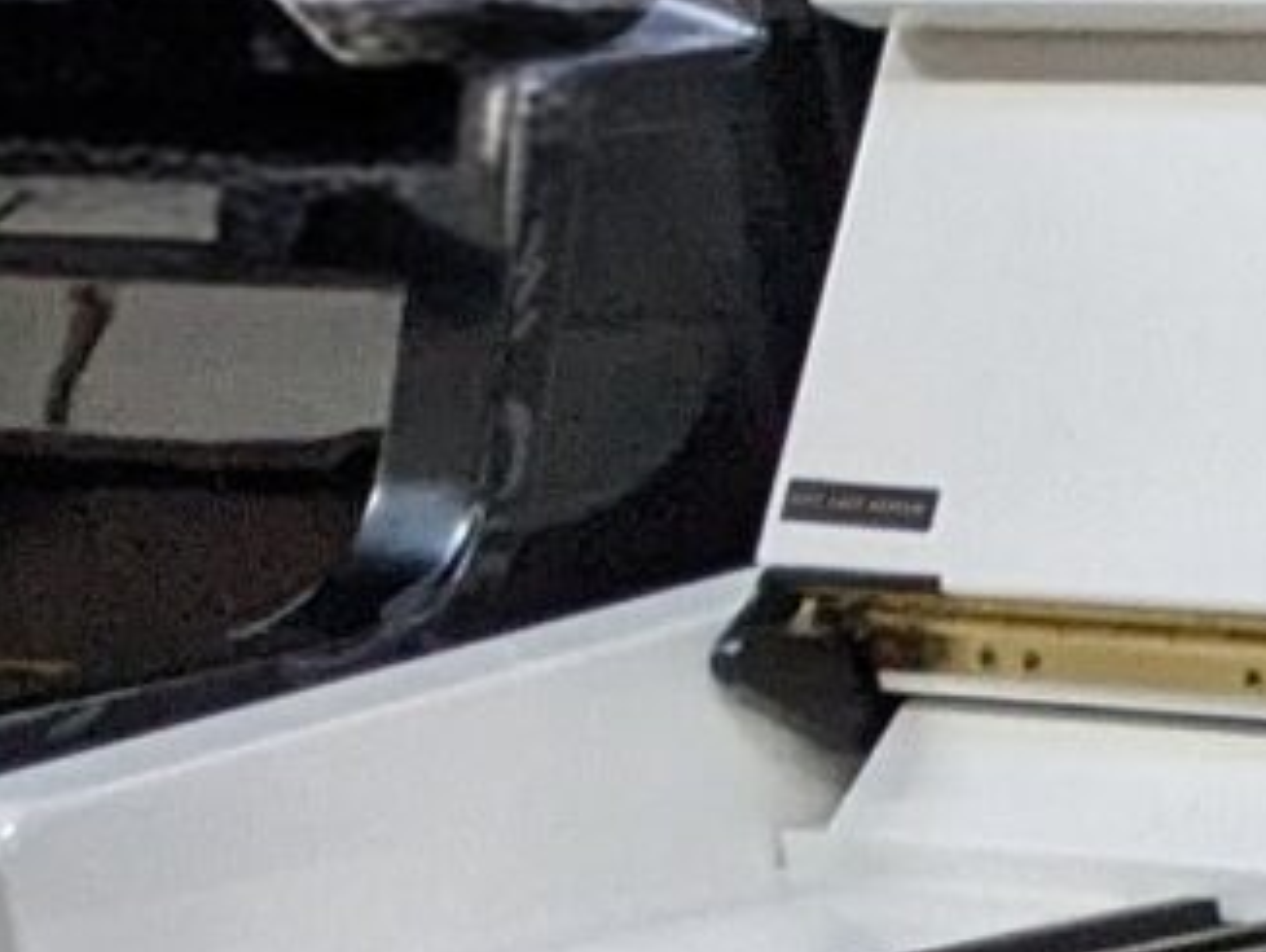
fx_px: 7759
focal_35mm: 212
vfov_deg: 6.8
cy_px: 1714
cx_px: 3965
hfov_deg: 7.9
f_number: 1.73
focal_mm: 4.38
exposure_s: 1/24
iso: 115
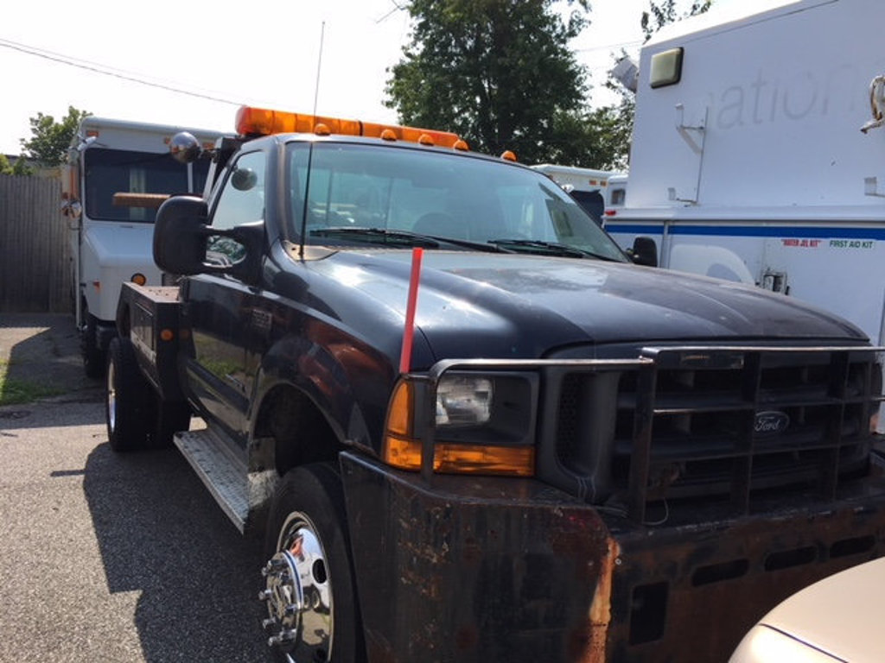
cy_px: 332
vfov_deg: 48.2
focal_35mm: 29
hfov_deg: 61.7
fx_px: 741
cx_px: 442
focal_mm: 4.15
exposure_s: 1/1508
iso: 25
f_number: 2.2
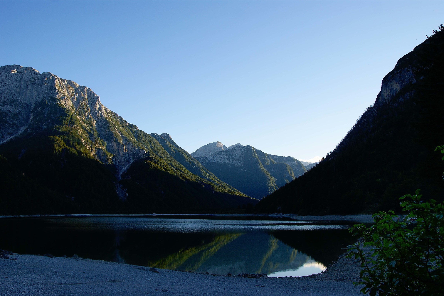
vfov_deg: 47.9
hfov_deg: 67.4
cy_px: 148
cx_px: 222
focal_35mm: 27
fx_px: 333
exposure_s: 1/250
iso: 100
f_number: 5
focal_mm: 18
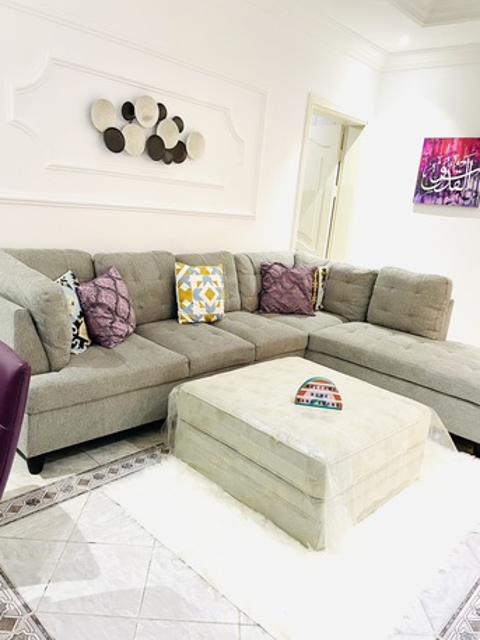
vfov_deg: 67.3
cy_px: 320
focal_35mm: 26
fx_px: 480
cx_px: 240
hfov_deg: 53.1
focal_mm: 4.2
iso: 200
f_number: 1.6
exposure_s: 1/60
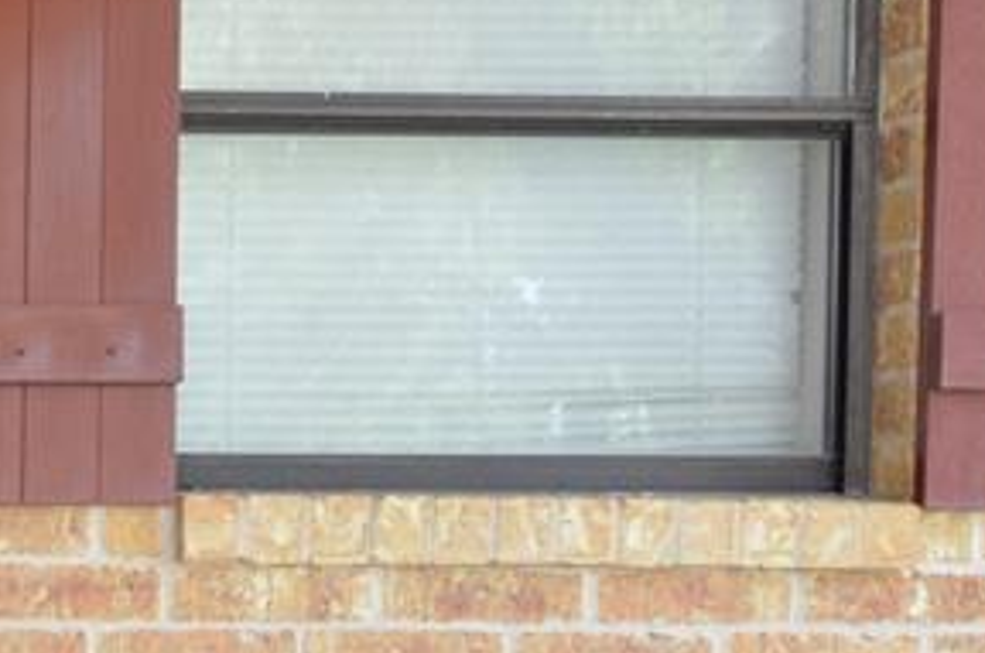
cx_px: -715
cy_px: 697
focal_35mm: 96
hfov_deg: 17.7
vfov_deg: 13.9
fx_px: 2622
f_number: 5.6
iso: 400
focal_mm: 18
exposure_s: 1/125
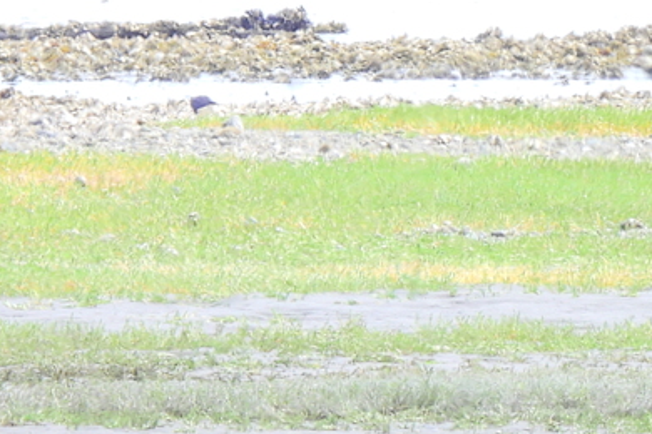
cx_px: 480
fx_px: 58784
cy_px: -53
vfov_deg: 0.4
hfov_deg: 0.6
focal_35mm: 3246
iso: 100
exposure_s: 1/50
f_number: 8
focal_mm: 170
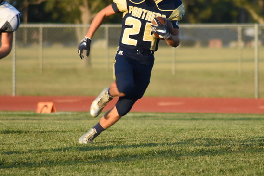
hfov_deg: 3.9
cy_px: 65
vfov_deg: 2.6
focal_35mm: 525
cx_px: 162
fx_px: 3852
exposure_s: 1/250
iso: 125
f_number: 5.6
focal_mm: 240
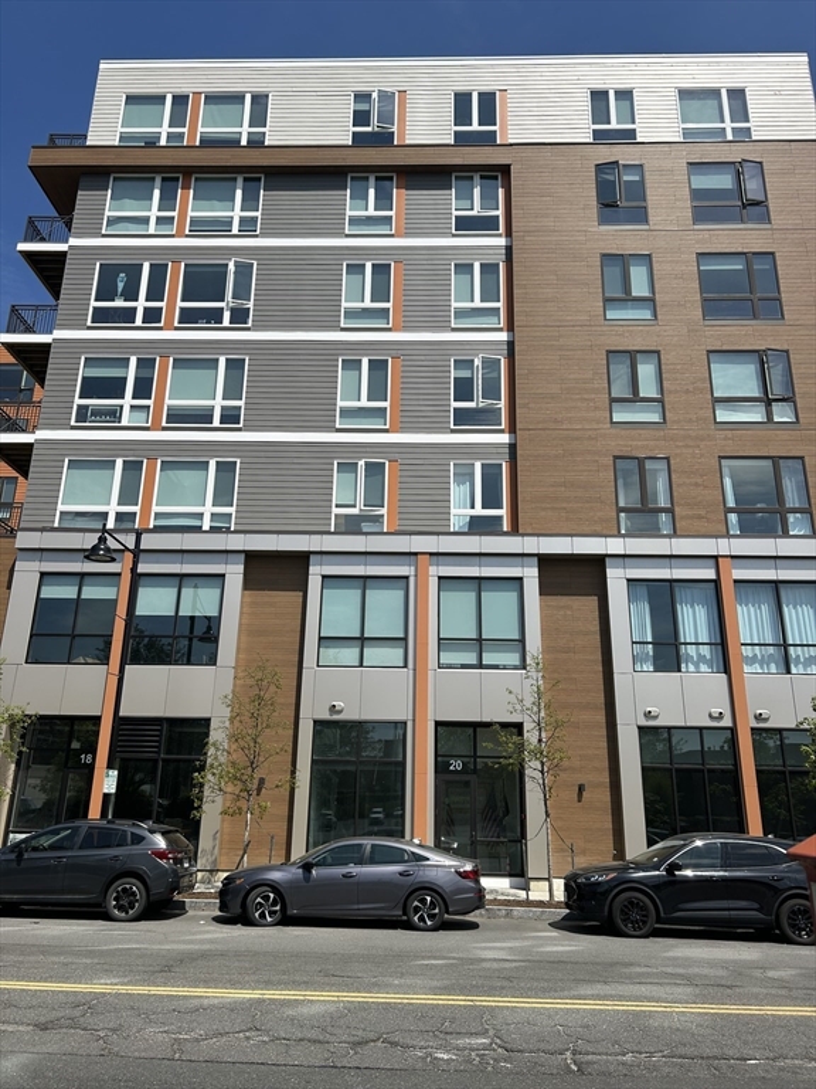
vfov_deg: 67.3
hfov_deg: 53.1
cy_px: 544
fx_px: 817
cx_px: 408
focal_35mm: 26
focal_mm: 5.7
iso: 50
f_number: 1.5
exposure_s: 1/6211
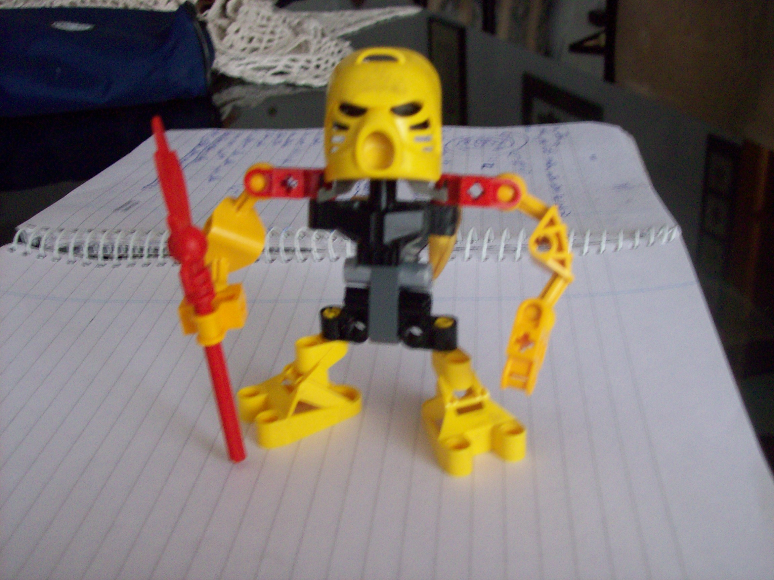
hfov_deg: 42.1
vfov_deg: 32.2
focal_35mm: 45
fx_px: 1006
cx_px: 387
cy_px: 290
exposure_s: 1/8.7
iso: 160
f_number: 3
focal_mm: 7.6
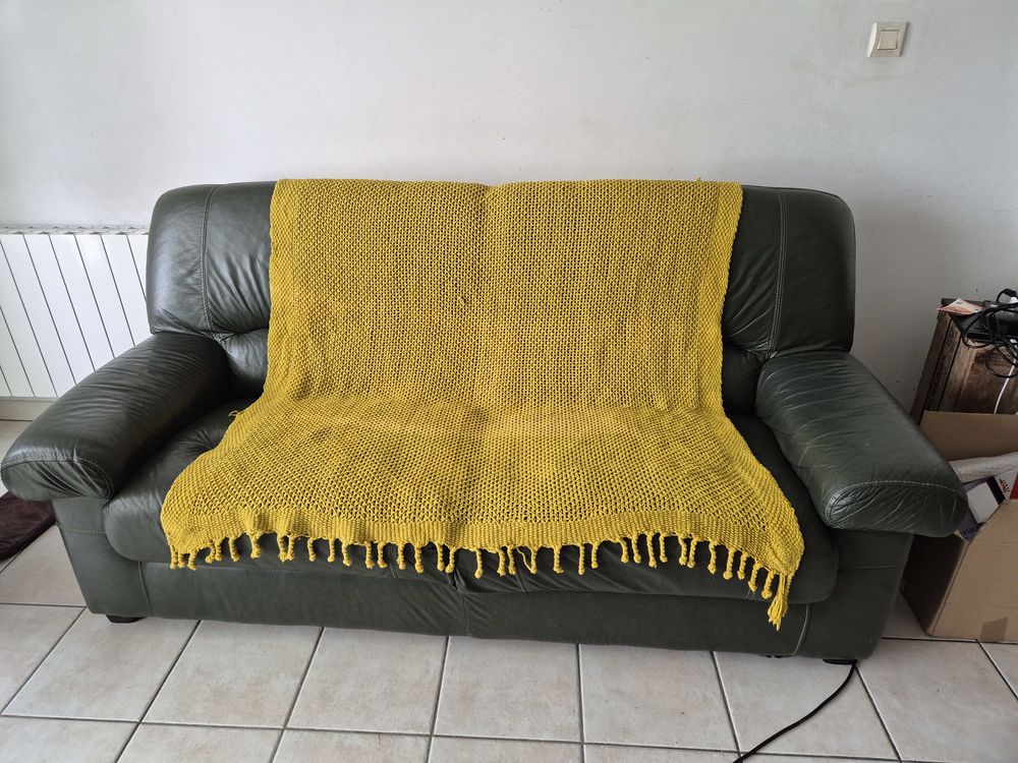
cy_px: 382
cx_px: 509
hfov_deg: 73.9
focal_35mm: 23
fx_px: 676
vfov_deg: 58.9
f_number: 1.8
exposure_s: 1/100
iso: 400
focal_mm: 5.4
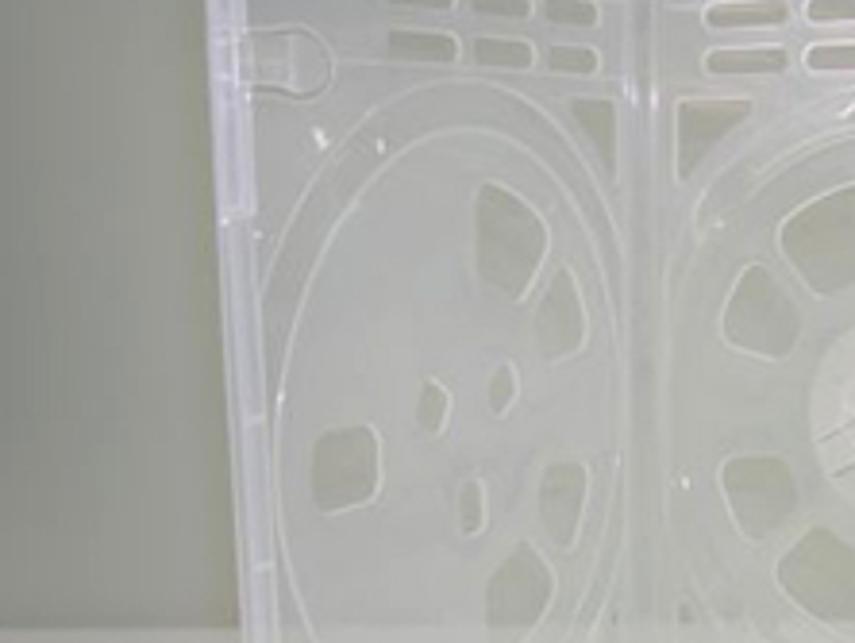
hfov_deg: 31.0
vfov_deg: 23.9
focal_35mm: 61
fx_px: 1508
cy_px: 460
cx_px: 661
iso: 50
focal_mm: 5.7
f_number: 2.9
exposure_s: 1/35
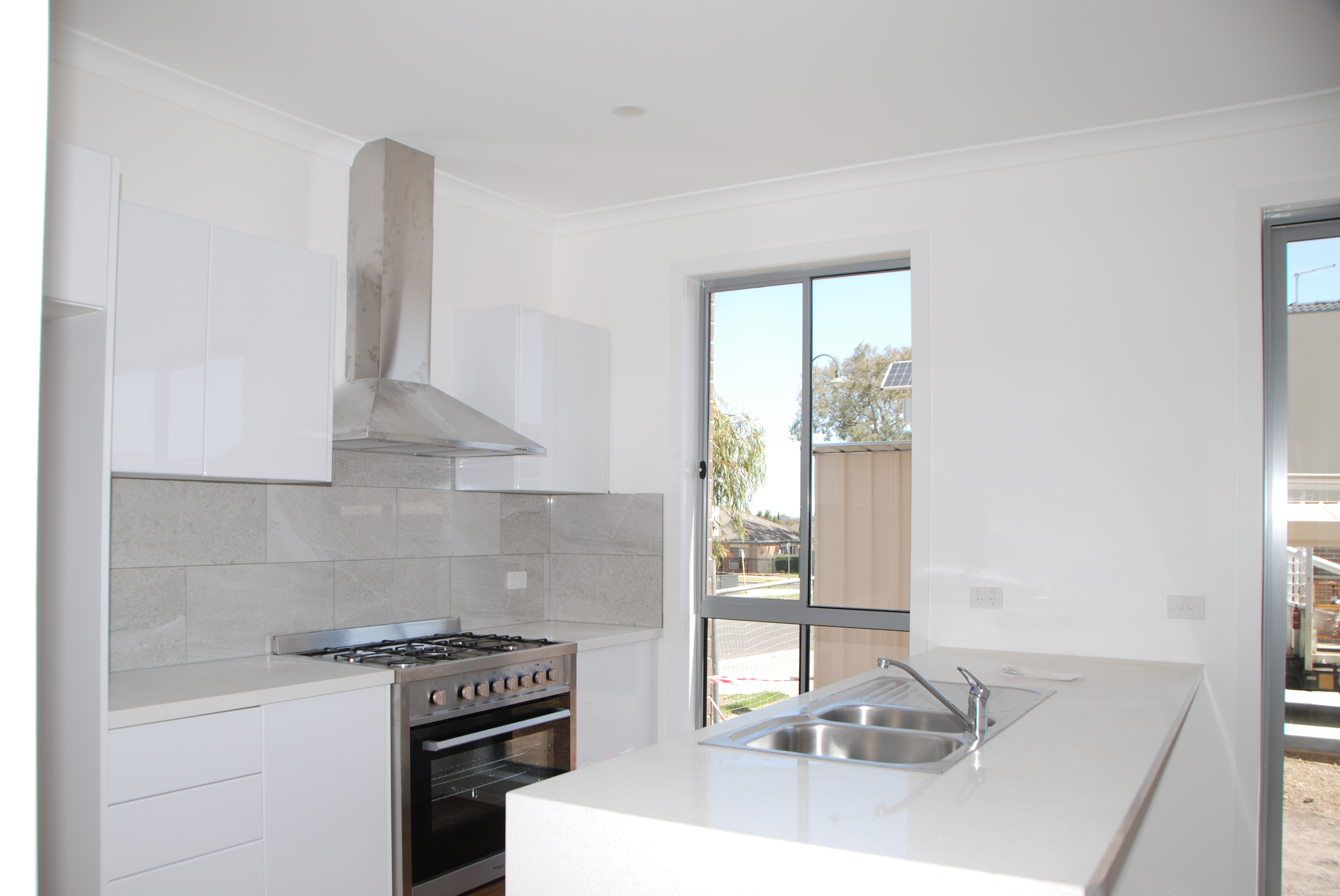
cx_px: 670
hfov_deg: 67.3
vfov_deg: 48.0
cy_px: 448
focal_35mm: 27
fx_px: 1006
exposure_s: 1/160
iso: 100
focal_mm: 18
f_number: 6.3
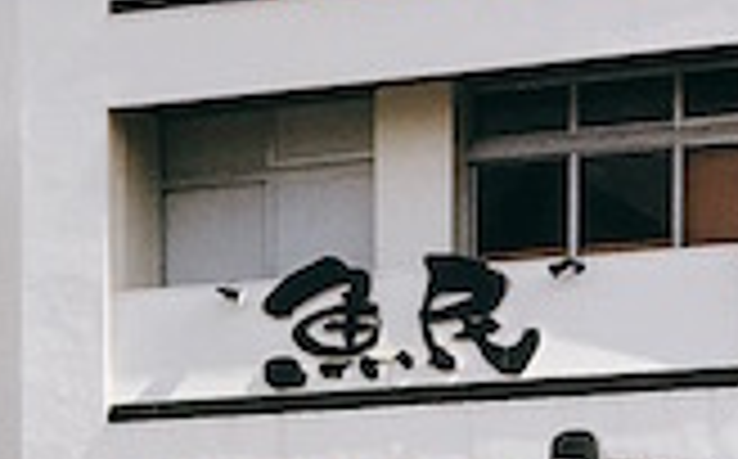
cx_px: -914
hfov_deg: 9.4
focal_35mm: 203
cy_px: 868
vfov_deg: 6.3
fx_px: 4077
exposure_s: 1/2137
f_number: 2.2
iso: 25
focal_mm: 4.15
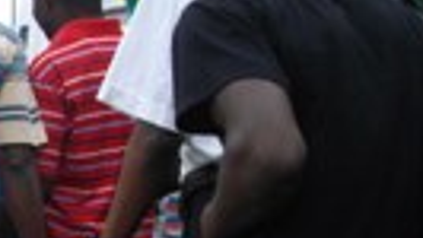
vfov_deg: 10.5
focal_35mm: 114
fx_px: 1279
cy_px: 273
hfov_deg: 16.6
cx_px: -258
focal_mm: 5.7
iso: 100
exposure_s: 1/250
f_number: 2.9
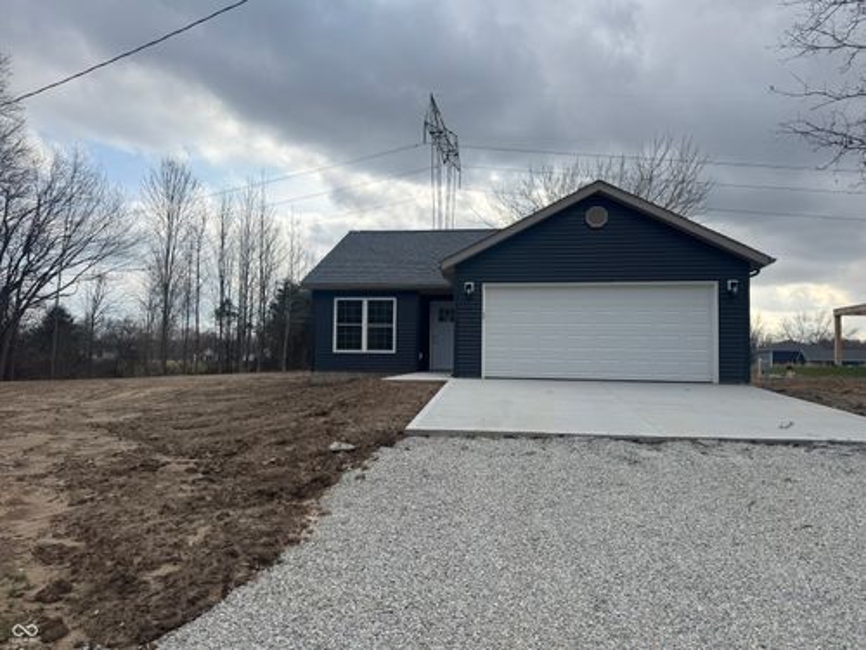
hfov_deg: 71.6
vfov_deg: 56.8
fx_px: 600
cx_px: 433
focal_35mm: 24
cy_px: 325
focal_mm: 6.76
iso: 80
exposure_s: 1/4608
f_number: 1.78
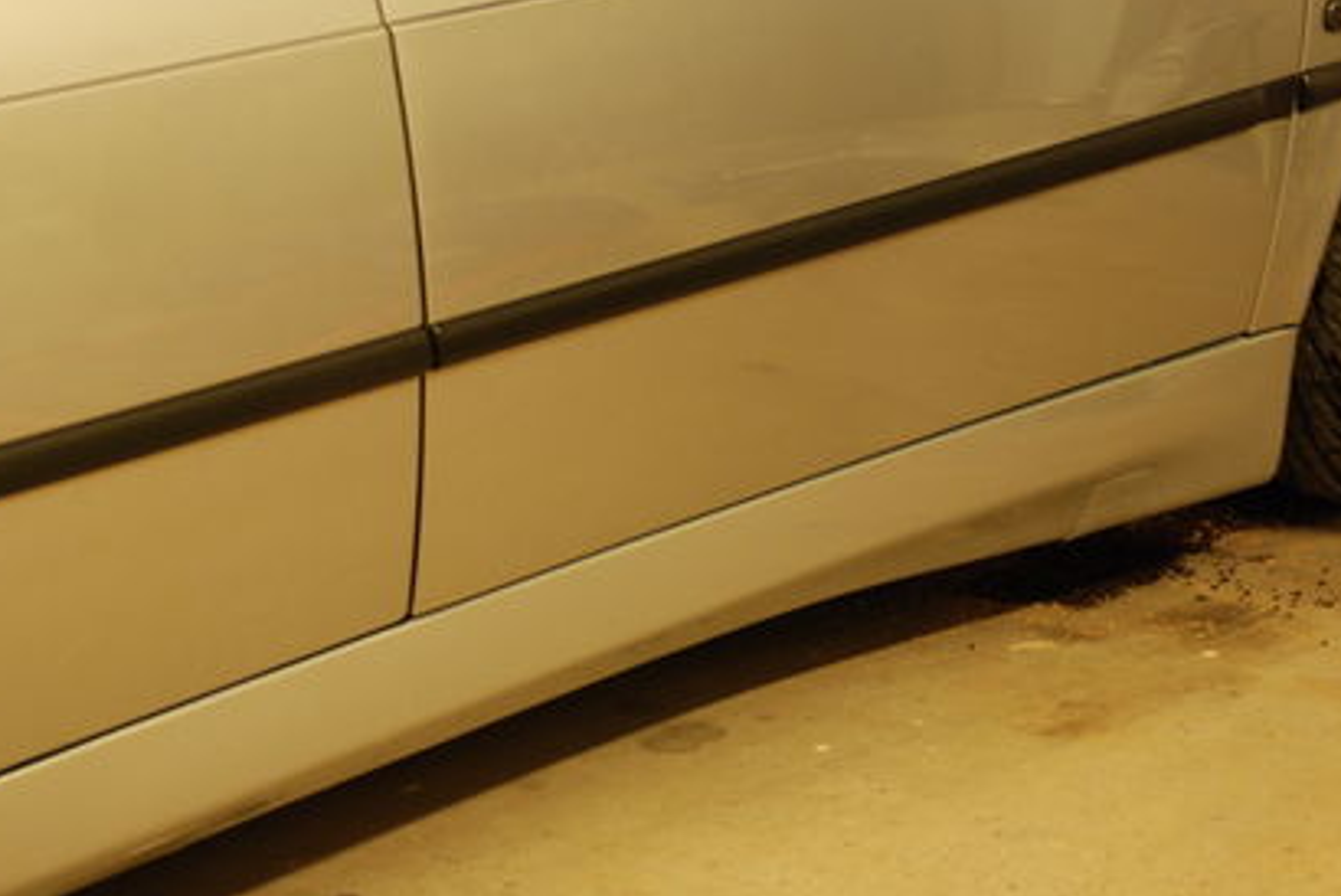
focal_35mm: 129
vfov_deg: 10.7
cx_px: 530
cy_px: 605
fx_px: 4800
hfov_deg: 15.9
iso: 640
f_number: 4
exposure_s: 1/10
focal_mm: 55
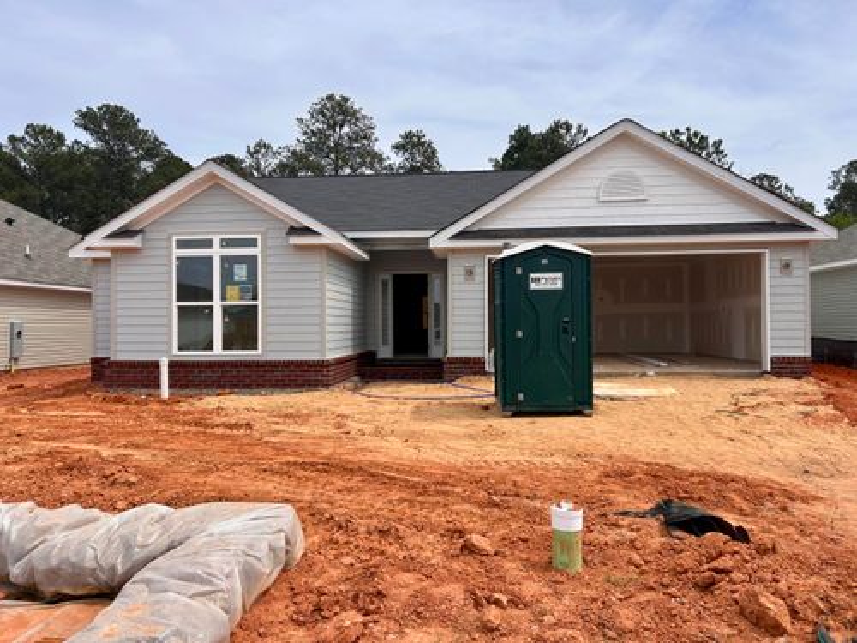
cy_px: 322
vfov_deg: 53.1
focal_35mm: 26
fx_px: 644
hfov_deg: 67.3
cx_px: 428
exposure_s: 1/5319
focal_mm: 5.7
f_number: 1.5
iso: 50
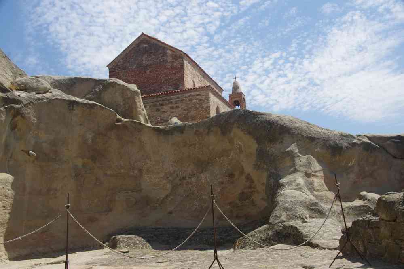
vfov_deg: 31.2
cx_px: 202
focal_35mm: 43
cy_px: 134
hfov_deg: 45.4
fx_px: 483
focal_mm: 29.4
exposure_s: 1/80
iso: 200
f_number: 11
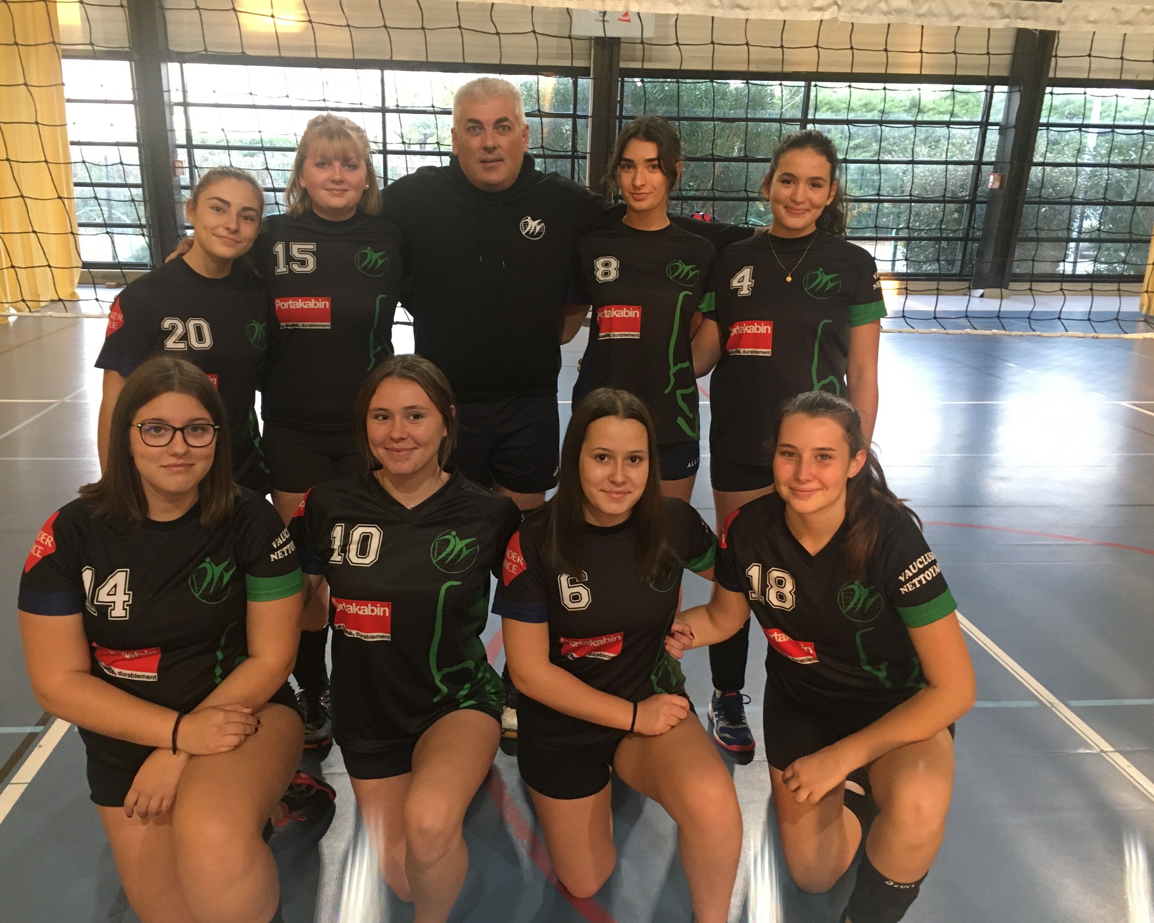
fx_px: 1059
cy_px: 461
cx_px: 551
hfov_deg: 57.2
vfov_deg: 47.1
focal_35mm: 31
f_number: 2.2
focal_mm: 4.15
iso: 200
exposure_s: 1/33
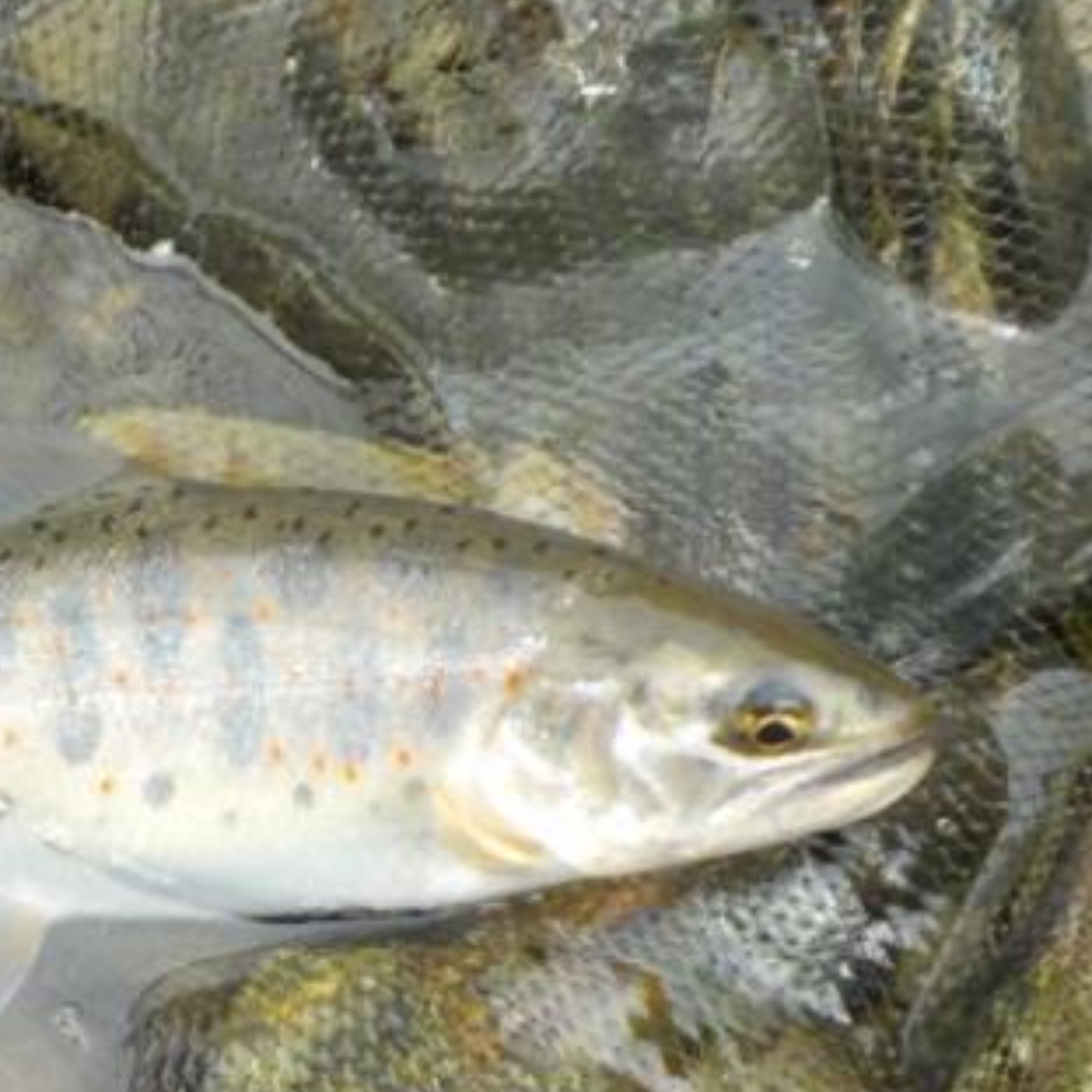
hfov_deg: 19.4
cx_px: -154
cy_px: 1099
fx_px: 3034
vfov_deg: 19.8
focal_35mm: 85
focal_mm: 4.1
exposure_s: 1/400
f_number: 3.3
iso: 125
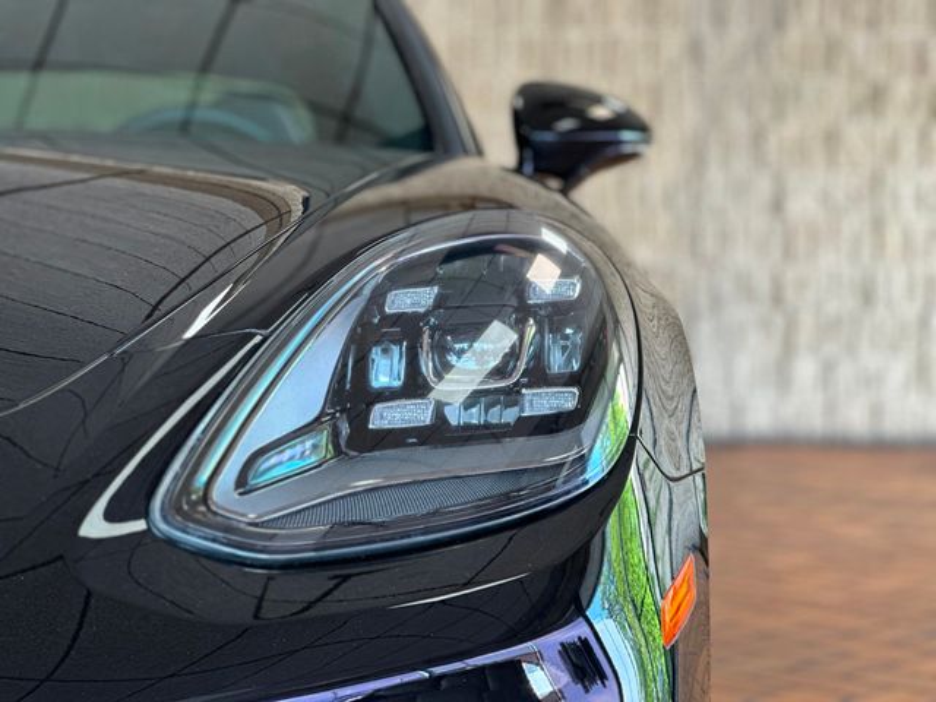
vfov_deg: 19.1
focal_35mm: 77
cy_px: 351
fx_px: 2082
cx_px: 468
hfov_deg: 25.3
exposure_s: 1/120
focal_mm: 9
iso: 200
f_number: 2.8
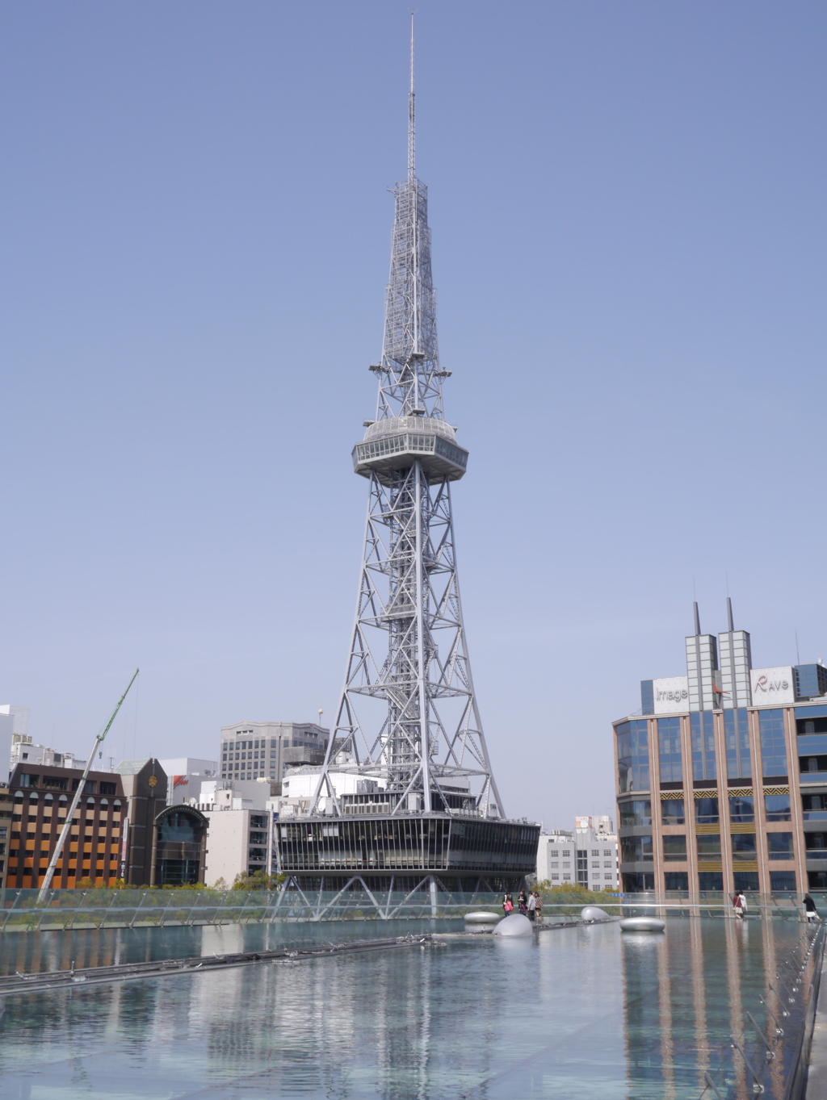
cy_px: 550
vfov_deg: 46.8
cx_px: 414
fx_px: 1273
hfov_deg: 36.0
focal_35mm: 40
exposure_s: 1/100
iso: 160
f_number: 16
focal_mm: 20
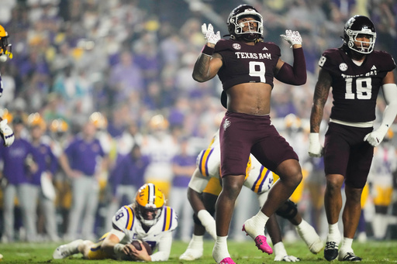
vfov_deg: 3.4
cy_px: 132
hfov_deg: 5.2
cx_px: 198
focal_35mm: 400
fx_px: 4409
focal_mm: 400
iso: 5000
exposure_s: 1/2500
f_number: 2.8
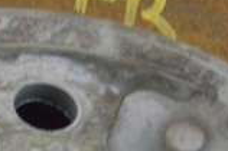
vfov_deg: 4.4
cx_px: -227
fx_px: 1993
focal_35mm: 315
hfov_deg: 6.4
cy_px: 88
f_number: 20
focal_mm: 52
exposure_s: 1/20
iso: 6400
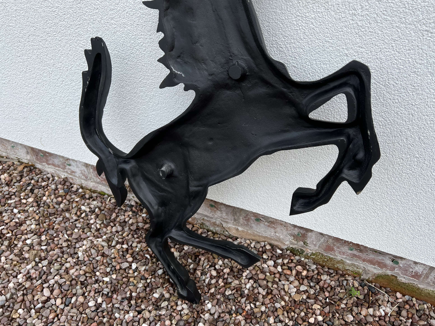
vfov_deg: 51.3
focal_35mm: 27
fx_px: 339
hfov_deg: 65.3
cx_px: 224
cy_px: 158
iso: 50
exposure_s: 1/1295
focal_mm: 5.7
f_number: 1.5
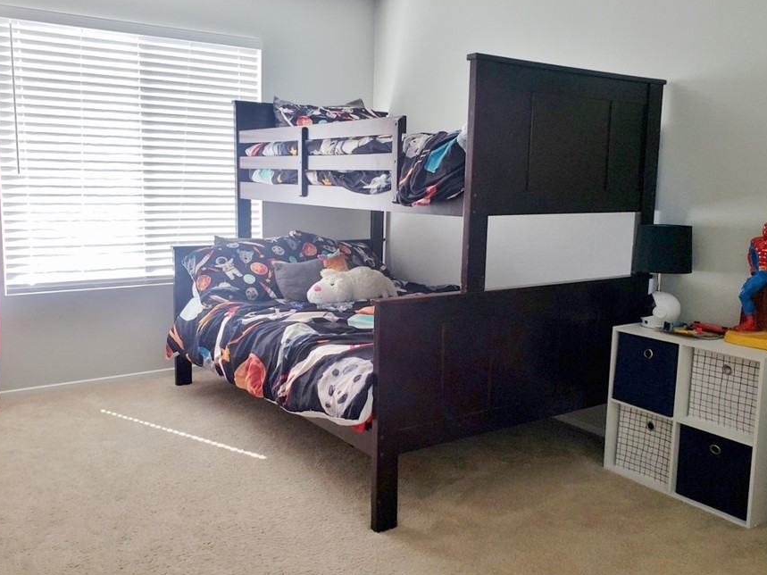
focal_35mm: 31
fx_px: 687
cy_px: 292
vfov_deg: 45.4
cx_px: 373
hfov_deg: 58.3
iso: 80
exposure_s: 1/60
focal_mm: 4.3
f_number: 2.4
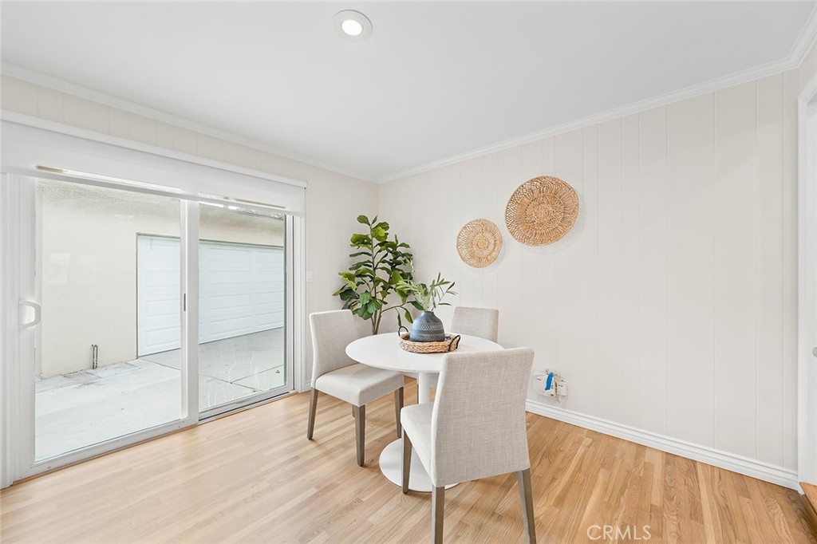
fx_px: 295
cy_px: 272
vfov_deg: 85.4
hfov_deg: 108.3
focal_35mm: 13
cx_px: 408
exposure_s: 1/15
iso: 800
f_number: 5.6
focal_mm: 13
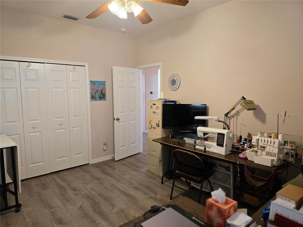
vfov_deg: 58.9
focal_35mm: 23
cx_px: 152
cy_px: 114
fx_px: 201
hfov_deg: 73.9
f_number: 1.7
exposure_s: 1/120
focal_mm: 6.3
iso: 500
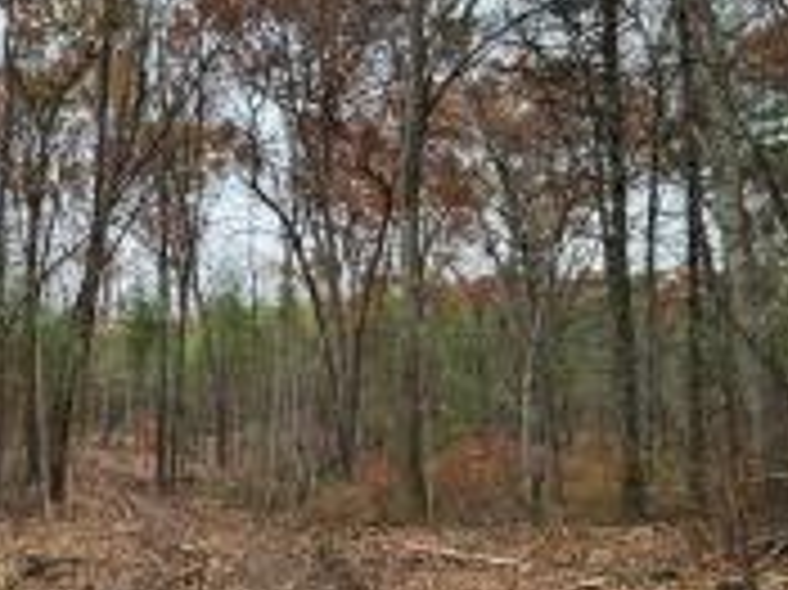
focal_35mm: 55
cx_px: 279
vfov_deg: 26.2
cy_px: 437
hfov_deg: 34.7
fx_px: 1251
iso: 80
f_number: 1.78
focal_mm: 6.76
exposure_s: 1/255
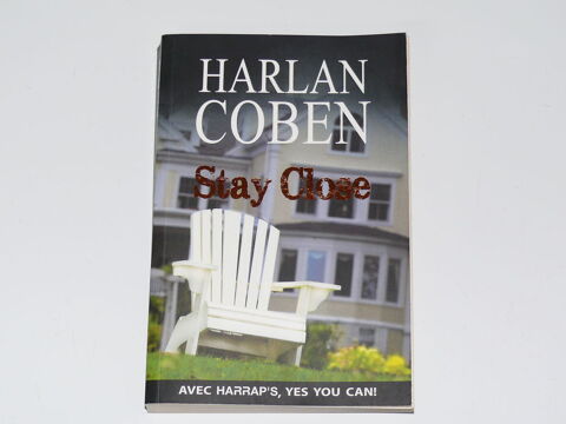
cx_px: 283
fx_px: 1488
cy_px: 212
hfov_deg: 21.5
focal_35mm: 91
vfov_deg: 16.2
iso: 100
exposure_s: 1/30
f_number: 3.2
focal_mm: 14.2
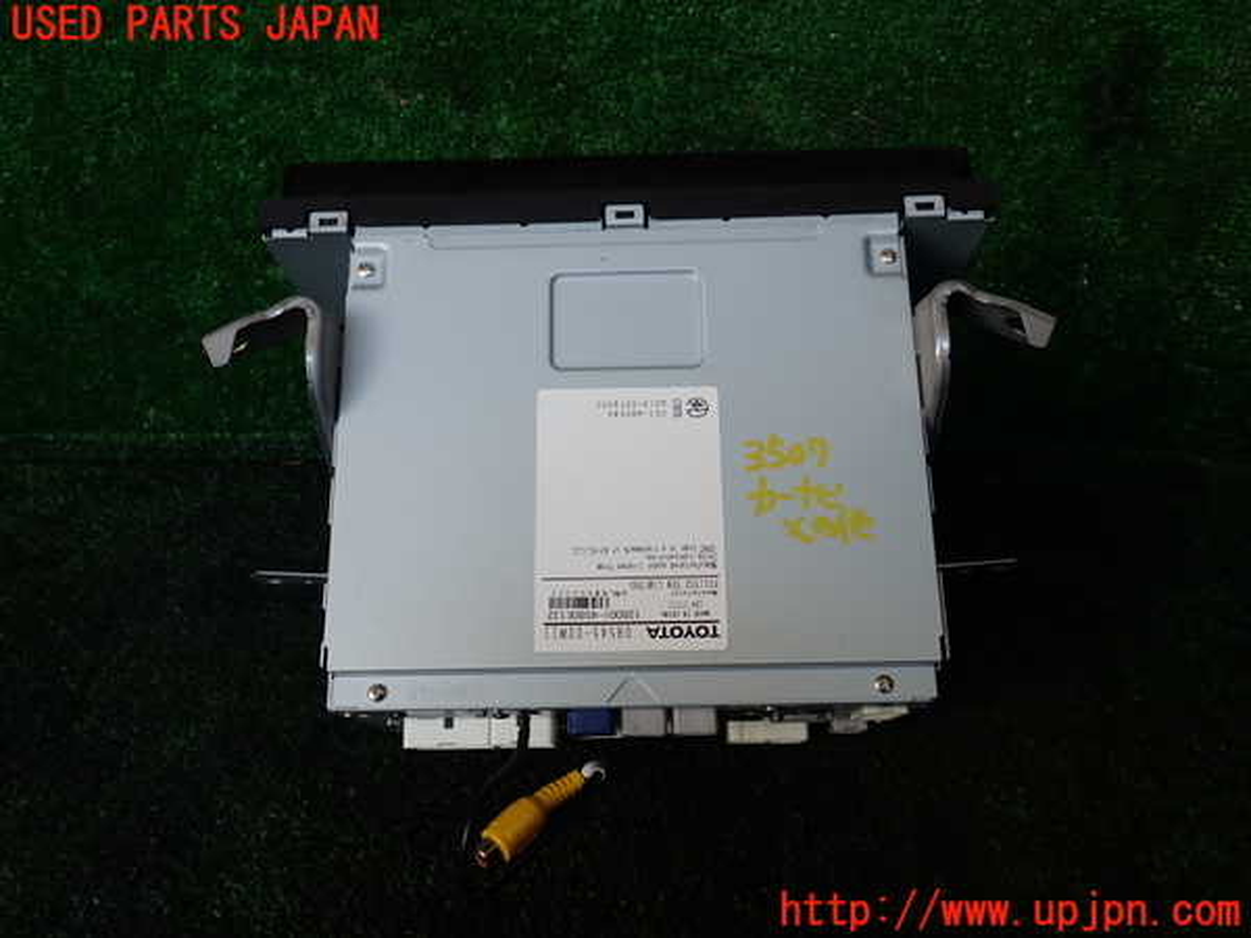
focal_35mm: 30
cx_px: 626
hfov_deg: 60.0
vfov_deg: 46.8
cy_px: 469
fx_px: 1084
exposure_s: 1/80
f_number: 3.2
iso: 100
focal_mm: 5.4
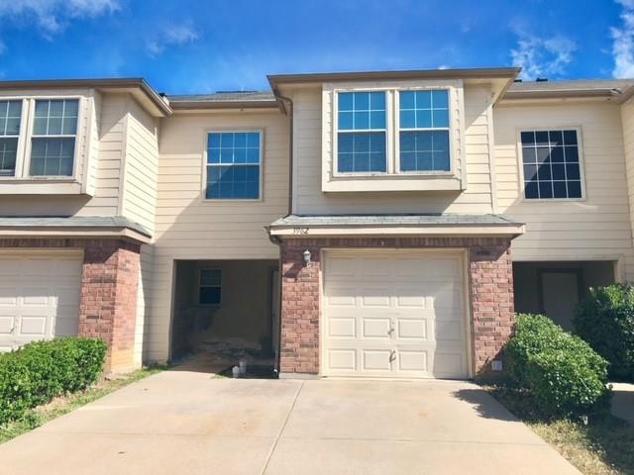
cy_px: 238
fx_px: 513
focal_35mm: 28
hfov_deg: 63.4
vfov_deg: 49.7
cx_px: 317
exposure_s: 1/1919
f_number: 1.8
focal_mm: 3.99
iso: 20
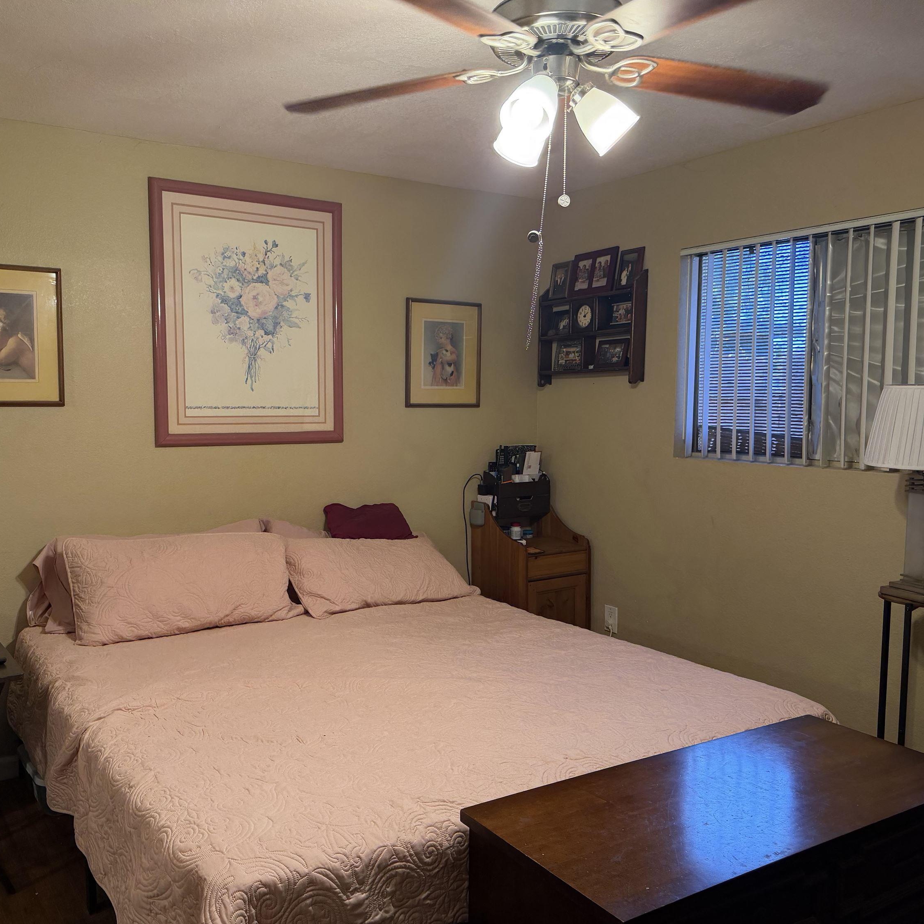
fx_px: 876
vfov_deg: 55.6
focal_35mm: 29
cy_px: 472
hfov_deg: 55.4
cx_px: 398
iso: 200
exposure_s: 1/60
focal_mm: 6.76
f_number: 1.78
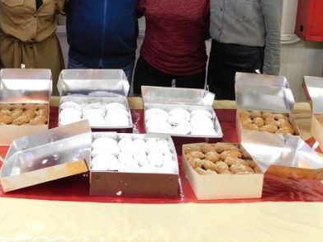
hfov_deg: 32.5
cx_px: 112
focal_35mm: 59
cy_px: 16
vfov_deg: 24.0
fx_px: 550
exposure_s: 1/13
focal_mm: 5.3
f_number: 3.2
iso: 400
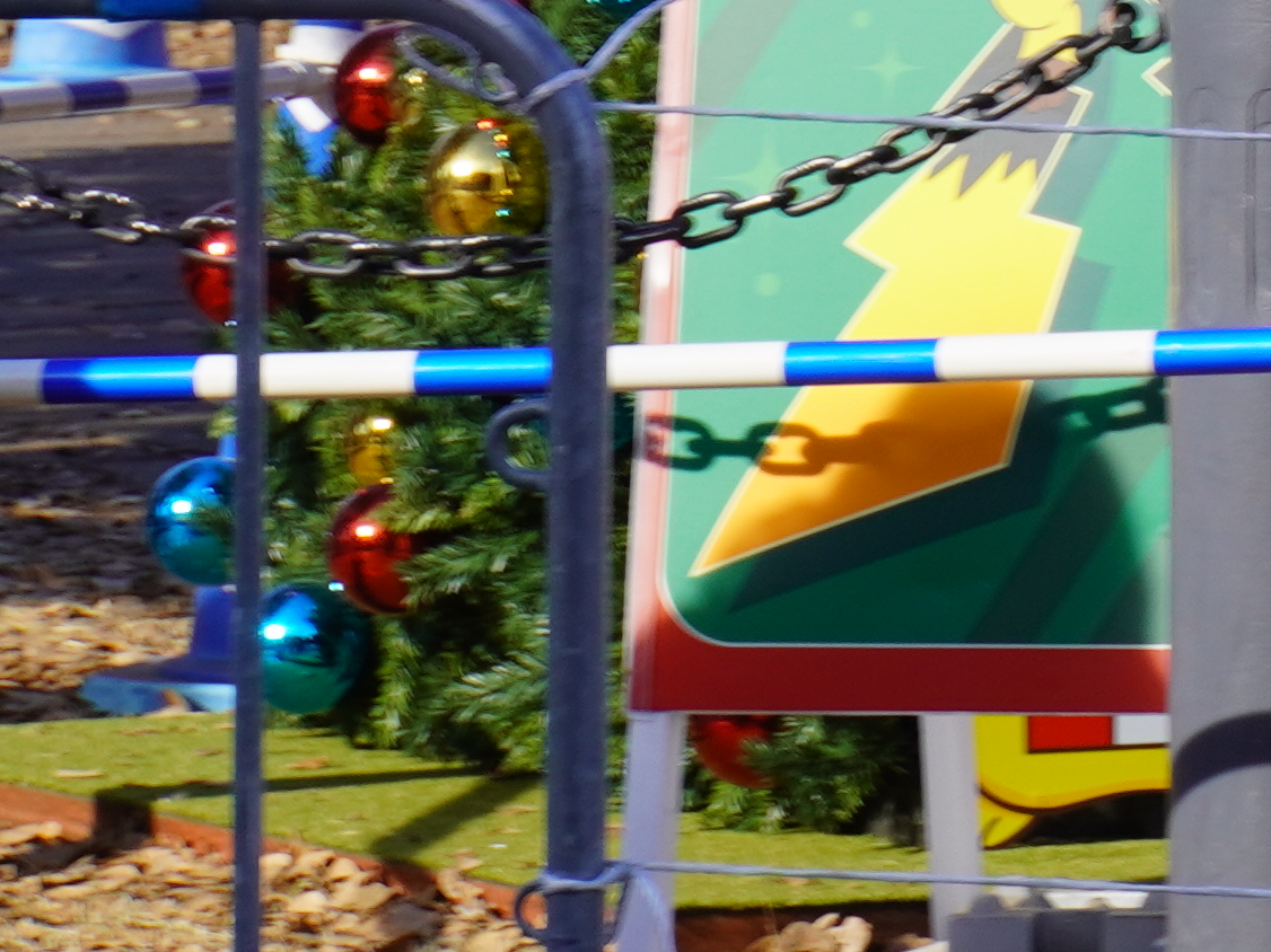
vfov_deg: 3.0
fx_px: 18339
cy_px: -1065
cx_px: 3180
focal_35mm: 500
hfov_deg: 3.9
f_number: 9
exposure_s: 1/160
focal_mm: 65
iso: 100
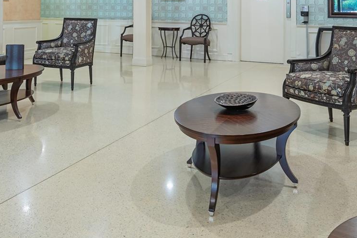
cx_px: 127
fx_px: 436
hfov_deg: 44.0
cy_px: 0
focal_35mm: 44
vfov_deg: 28.6
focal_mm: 16
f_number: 10
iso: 200
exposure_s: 1/2.5
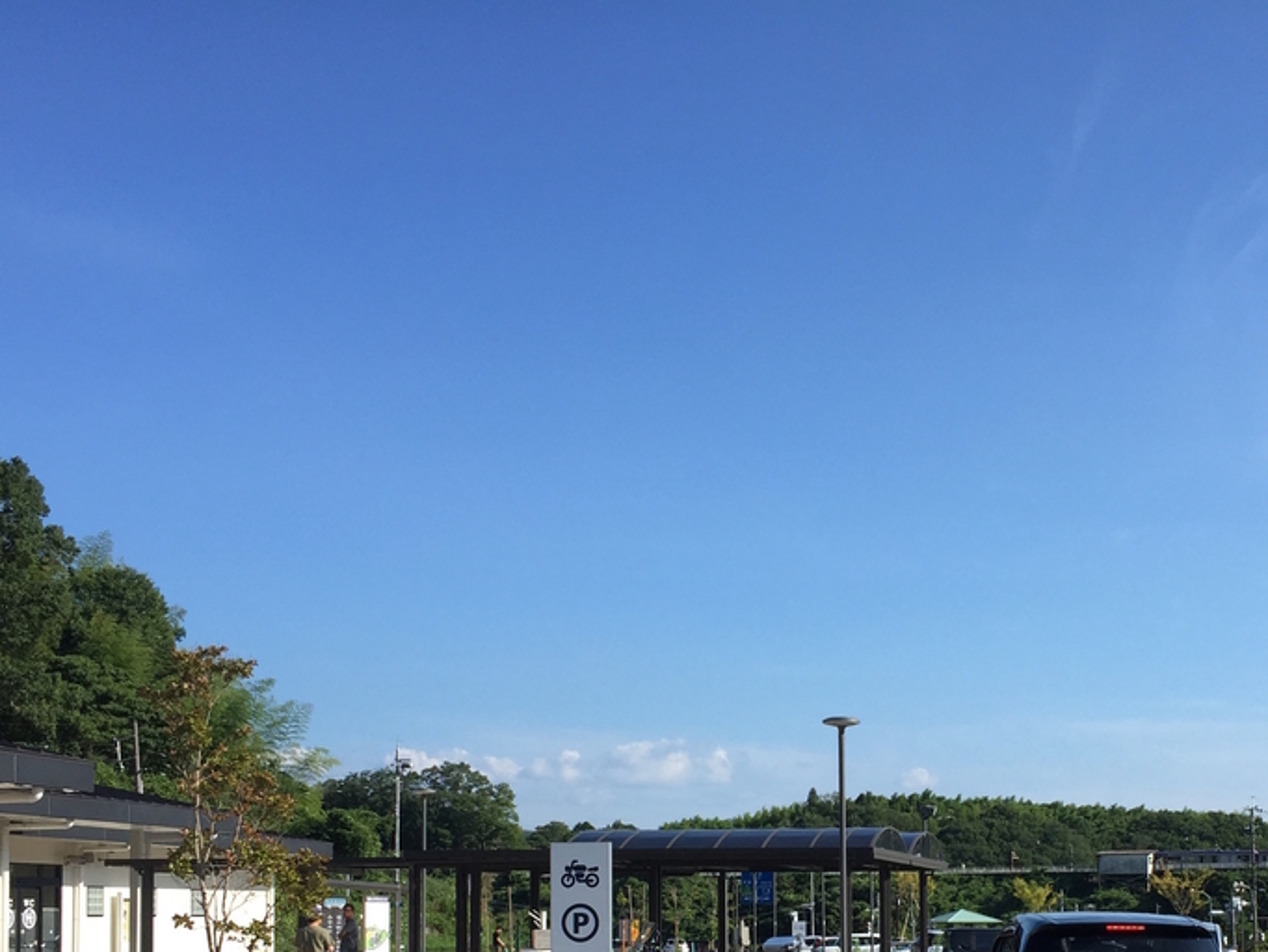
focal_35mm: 51
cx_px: 865
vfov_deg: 27.7
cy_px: 835
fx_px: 1869
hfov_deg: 37.0
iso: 32
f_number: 2.2
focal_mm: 4.15
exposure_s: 1/1582
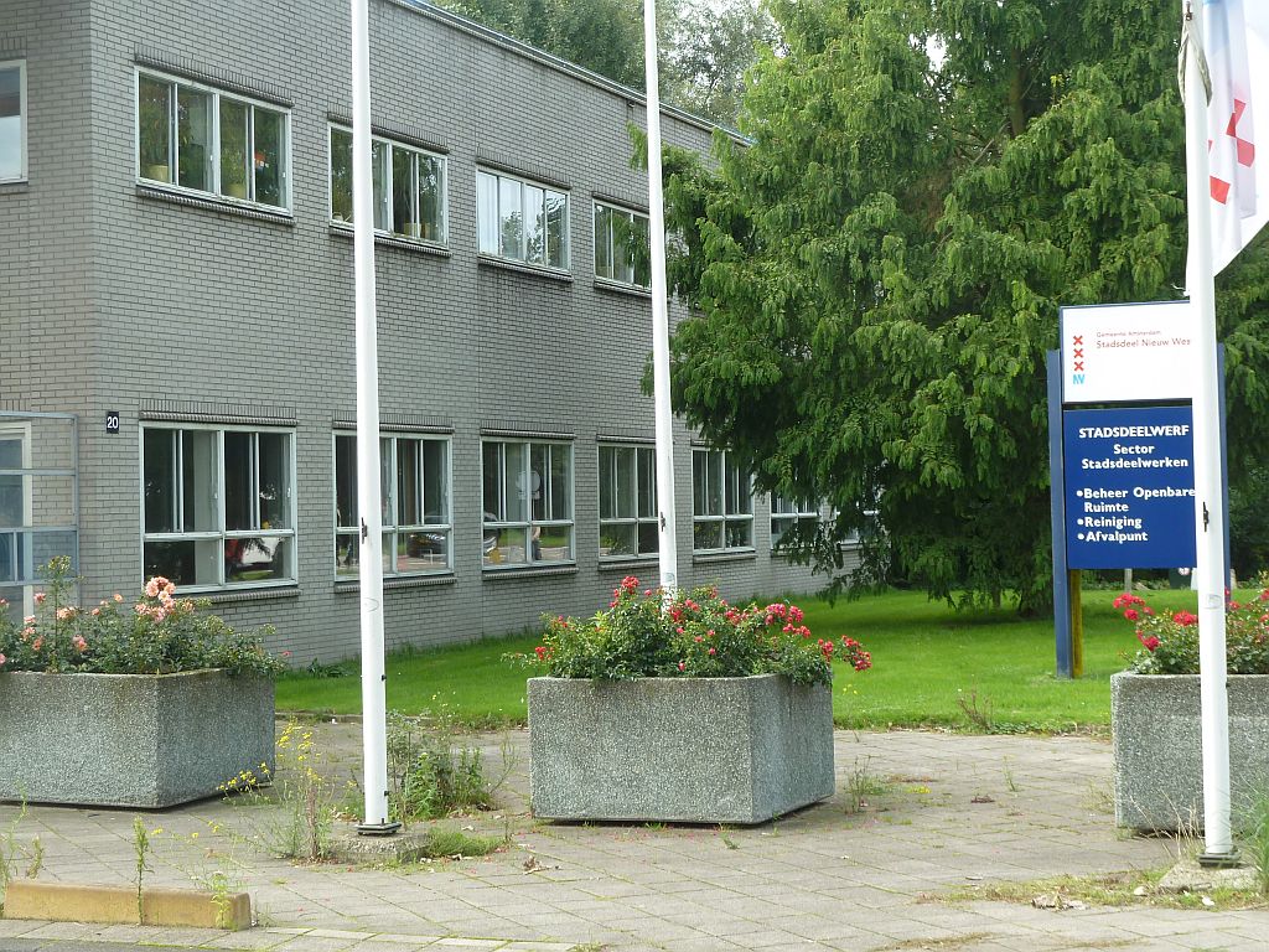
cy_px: 476
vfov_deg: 23.3
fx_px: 2310
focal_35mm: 63
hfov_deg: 30.7
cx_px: 634
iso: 80
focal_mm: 10.3
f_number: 4
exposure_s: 1/100
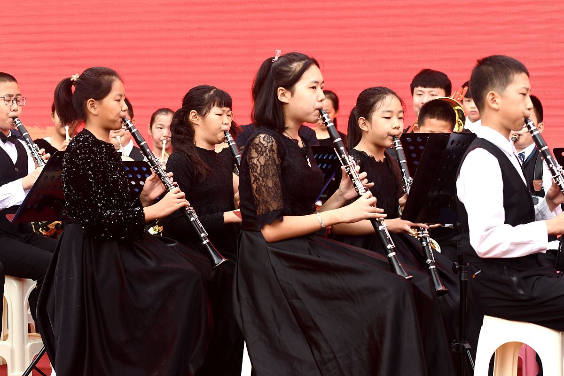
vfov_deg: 13.0
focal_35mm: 105
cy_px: 188
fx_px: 1645
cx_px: 282
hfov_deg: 19.5
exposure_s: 1/1000
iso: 1000
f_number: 4.5
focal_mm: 70
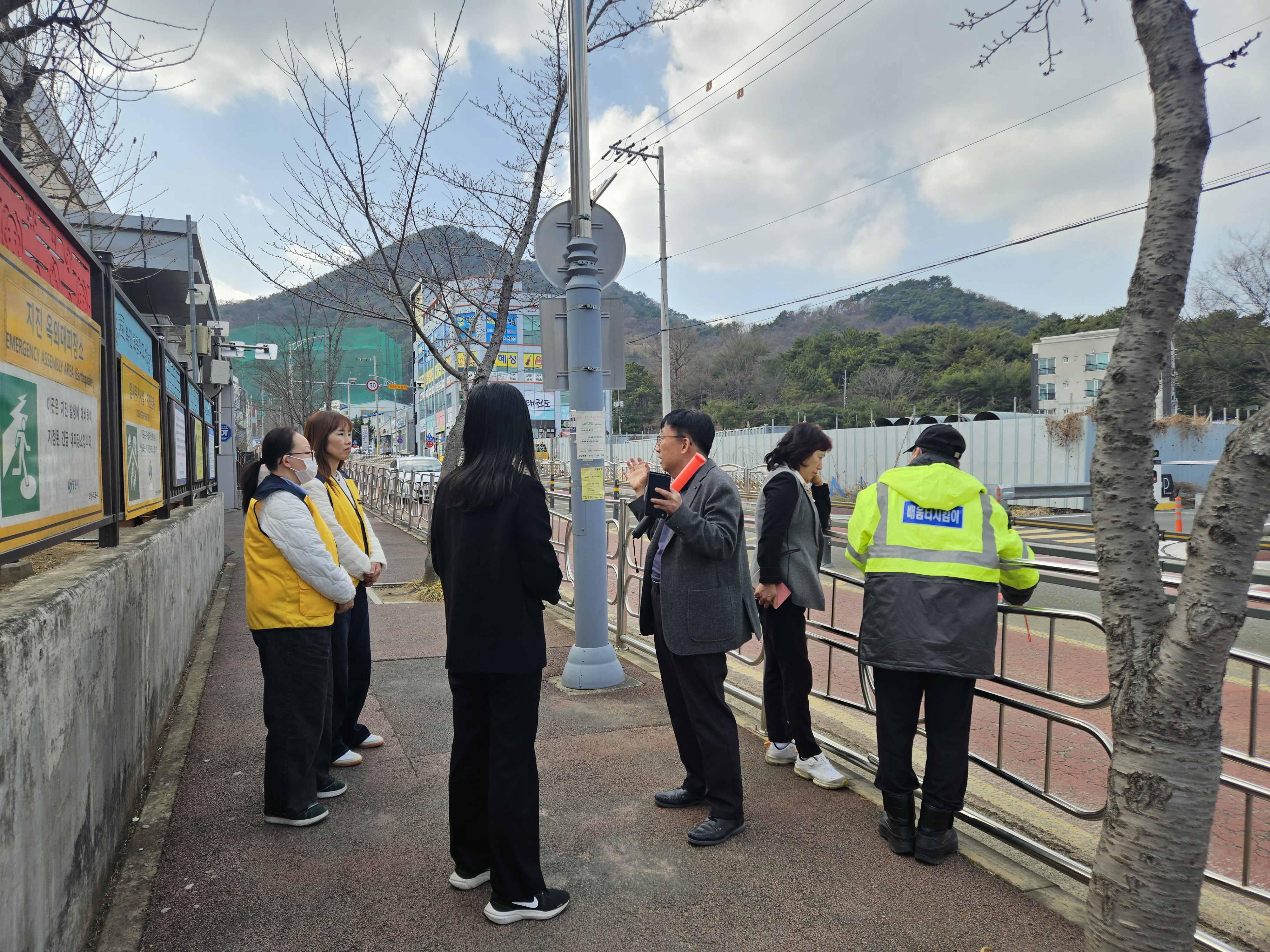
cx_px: 635
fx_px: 844
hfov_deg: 73.9
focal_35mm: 23
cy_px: 476
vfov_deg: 58.9
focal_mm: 5.4
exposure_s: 1/829
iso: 25
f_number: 1.8
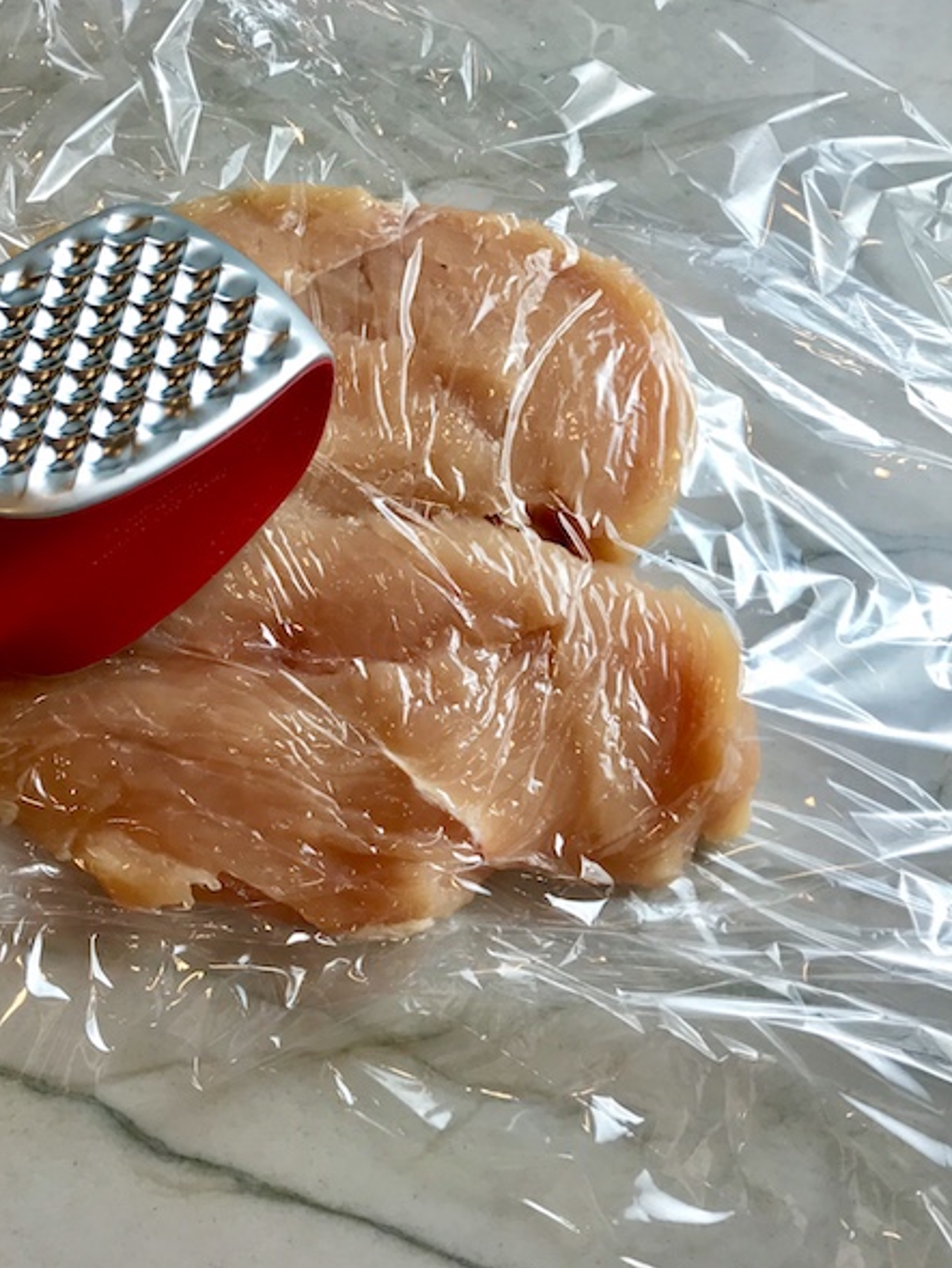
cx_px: 215
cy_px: 629
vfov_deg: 49.0
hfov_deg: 36.7
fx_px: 1393
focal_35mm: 38
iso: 32
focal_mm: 3.99
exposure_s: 1/120
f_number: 1.8
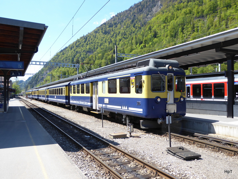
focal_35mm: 32
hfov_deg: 56.8
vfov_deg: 44.2
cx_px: 119
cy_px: 90
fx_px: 220
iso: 80
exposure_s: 1/250
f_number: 3.5
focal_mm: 5.4
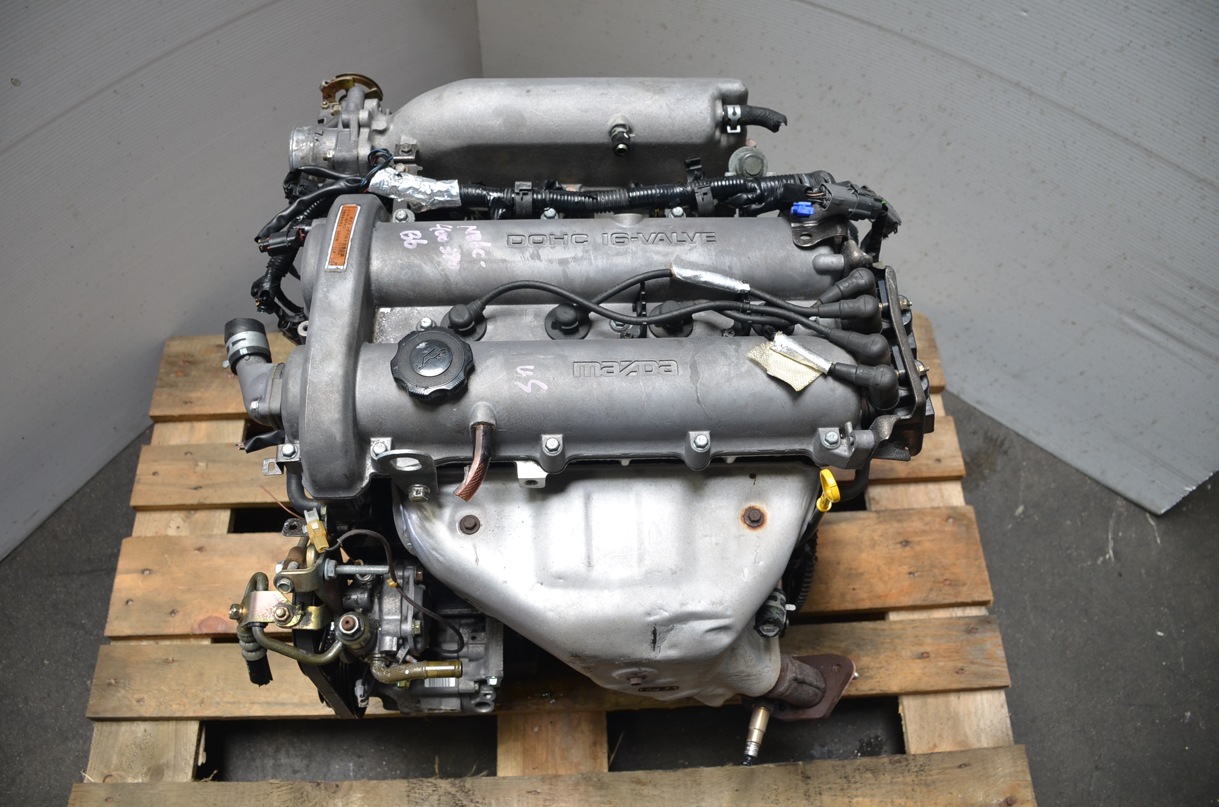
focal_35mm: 27
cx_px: 610
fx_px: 912
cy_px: 404
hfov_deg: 67.5
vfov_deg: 47.7
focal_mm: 18
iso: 400
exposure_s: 1/60
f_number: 4
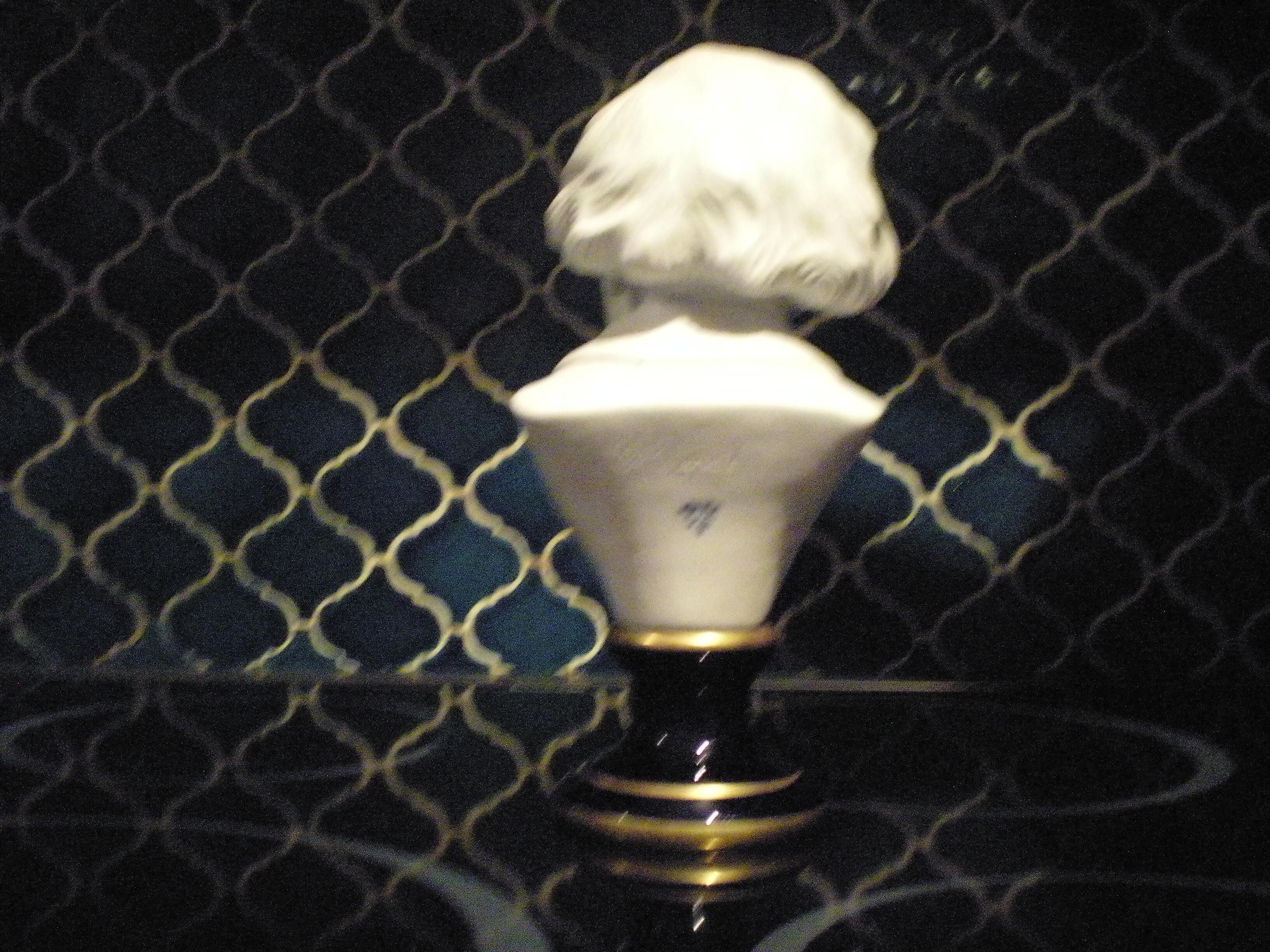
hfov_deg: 49.0
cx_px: 635
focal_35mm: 38
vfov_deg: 37.7
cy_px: 476
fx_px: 1394
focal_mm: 6.3
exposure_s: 1/43.5
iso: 1600
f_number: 3.1
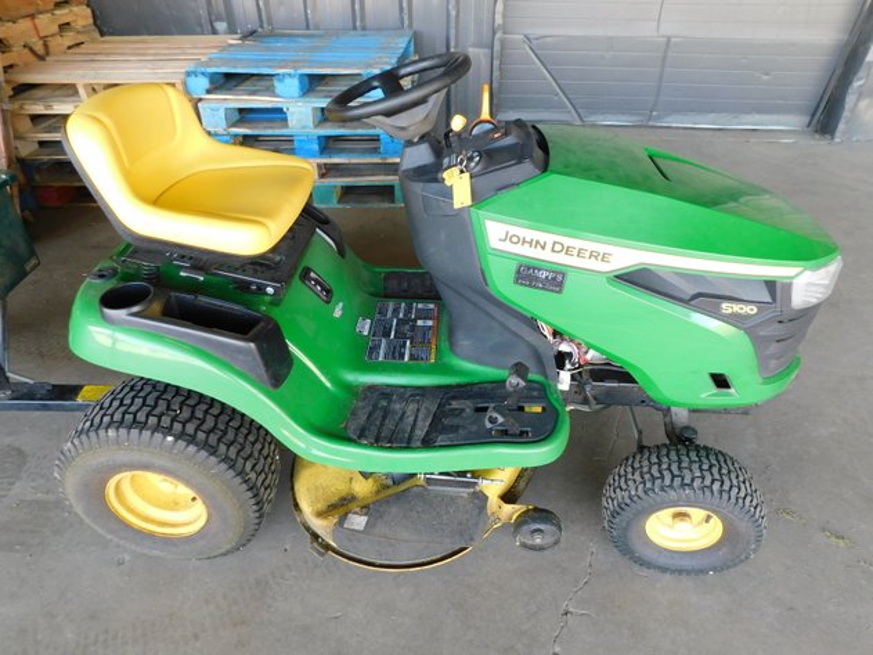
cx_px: 436
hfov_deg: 73.9
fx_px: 580
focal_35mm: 23
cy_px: 328
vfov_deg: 58.9
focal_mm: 4
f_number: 3
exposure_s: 1/30
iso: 140
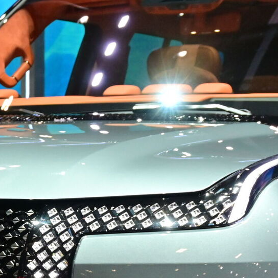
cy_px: 311
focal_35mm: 142
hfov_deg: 12.1
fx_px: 1288
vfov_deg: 12.1
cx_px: -21
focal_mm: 31.5
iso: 800
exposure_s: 1/160
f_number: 6.3
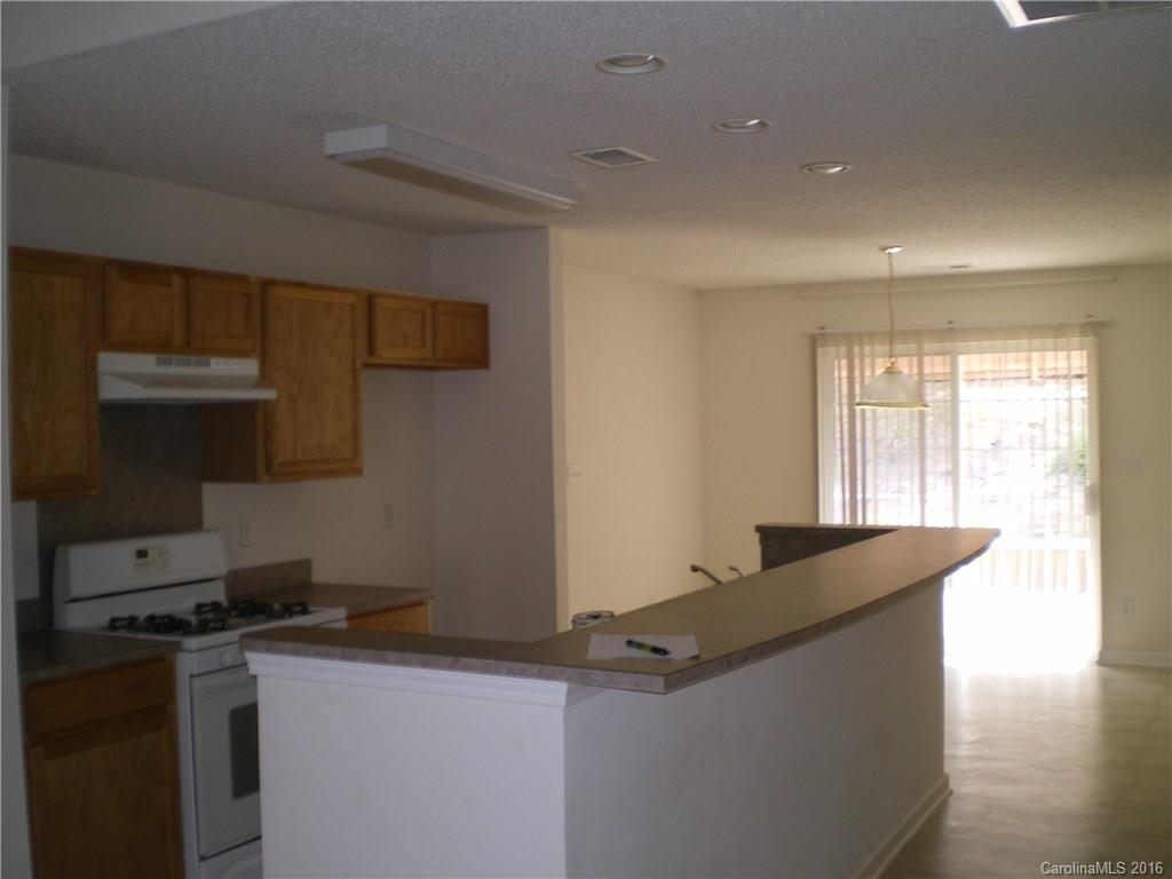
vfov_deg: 37.7
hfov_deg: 49.0
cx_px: 586
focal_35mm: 38
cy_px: 440
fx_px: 1287
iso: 64
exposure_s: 1/30
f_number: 3.1
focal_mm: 6.3
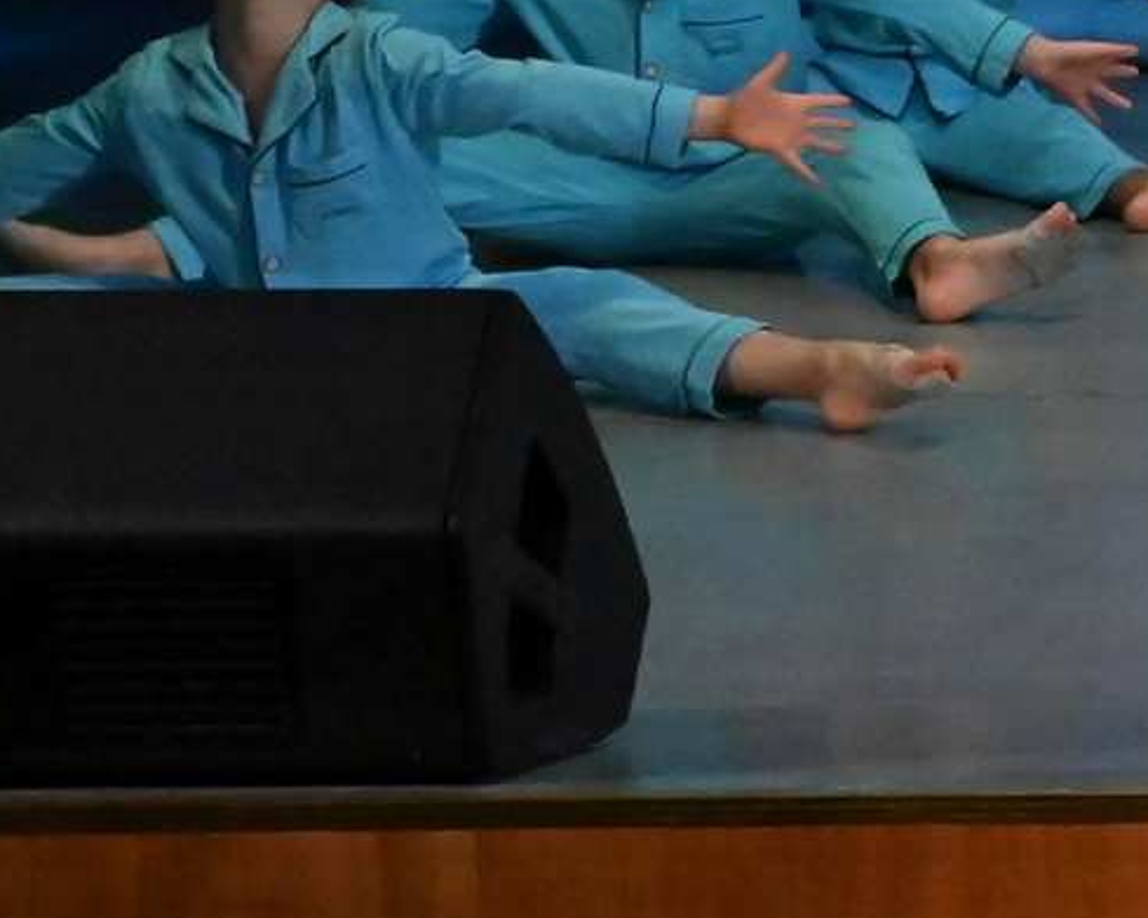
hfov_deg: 10.1
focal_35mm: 177
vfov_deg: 8.7
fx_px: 6013
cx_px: 2341
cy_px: -86
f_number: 5.6
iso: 3200
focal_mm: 24
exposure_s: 1/1000
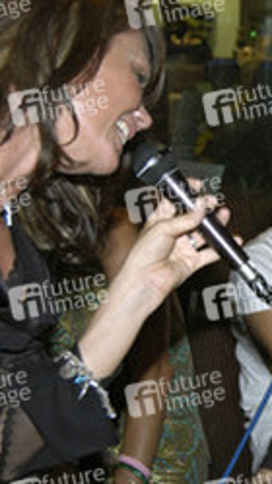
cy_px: 249
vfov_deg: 19.8
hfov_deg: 10.8
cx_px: 395
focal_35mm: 108
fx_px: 1385
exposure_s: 1/40
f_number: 5
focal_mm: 38
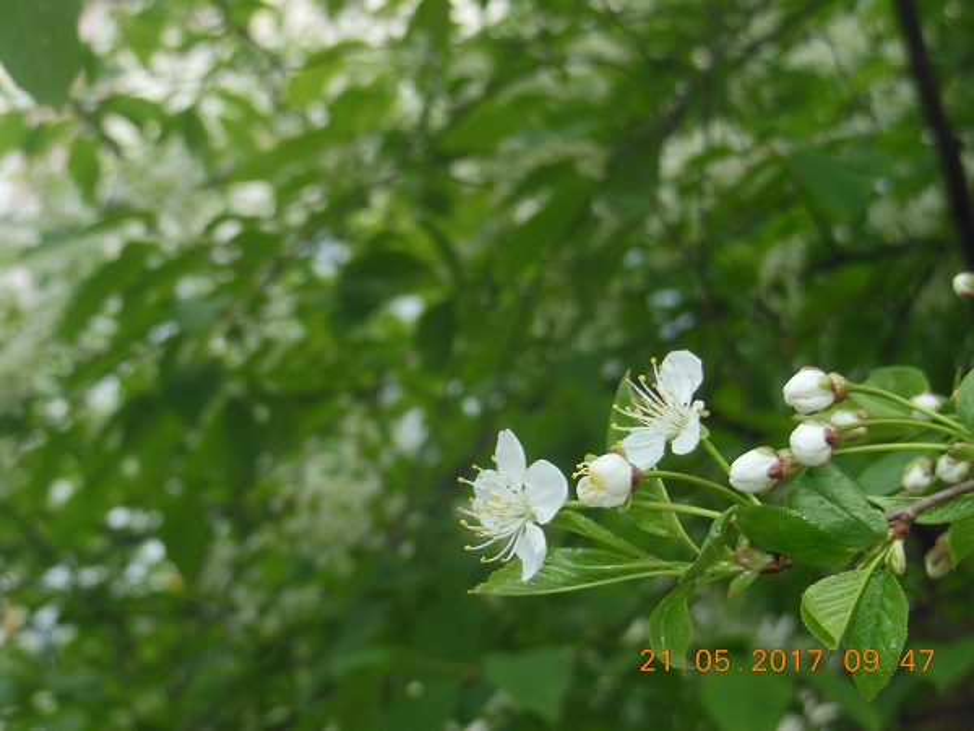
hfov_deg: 21.1
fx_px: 2617
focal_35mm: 93
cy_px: 366
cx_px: 487
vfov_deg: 15.9
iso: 125
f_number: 5.6
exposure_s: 1/60
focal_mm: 16.5
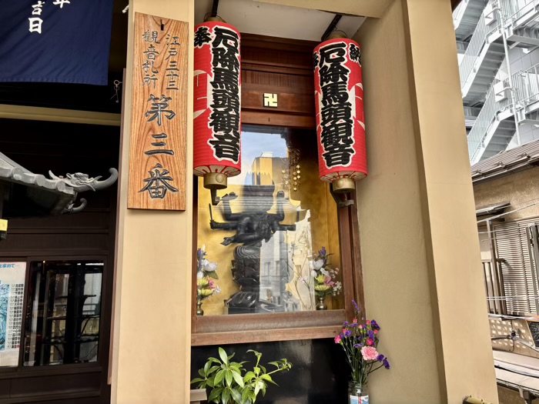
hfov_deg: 67.3
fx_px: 405
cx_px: 270
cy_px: 202
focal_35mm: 26
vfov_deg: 53.1
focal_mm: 5.96
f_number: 1.6
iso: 40
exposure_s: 1/121
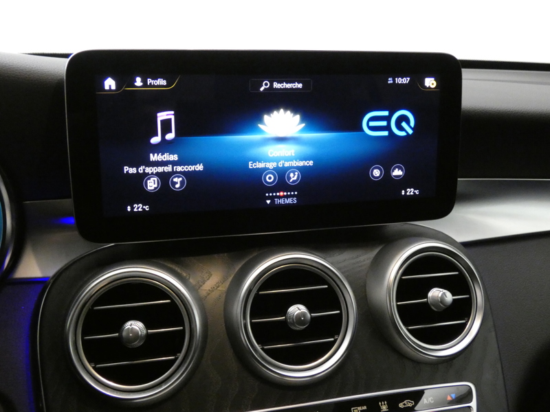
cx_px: 275
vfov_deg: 37.7
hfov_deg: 49.0
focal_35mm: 38
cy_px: 206
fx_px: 604
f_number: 3.5
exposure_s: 1/25
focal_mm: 6.8
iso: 1600
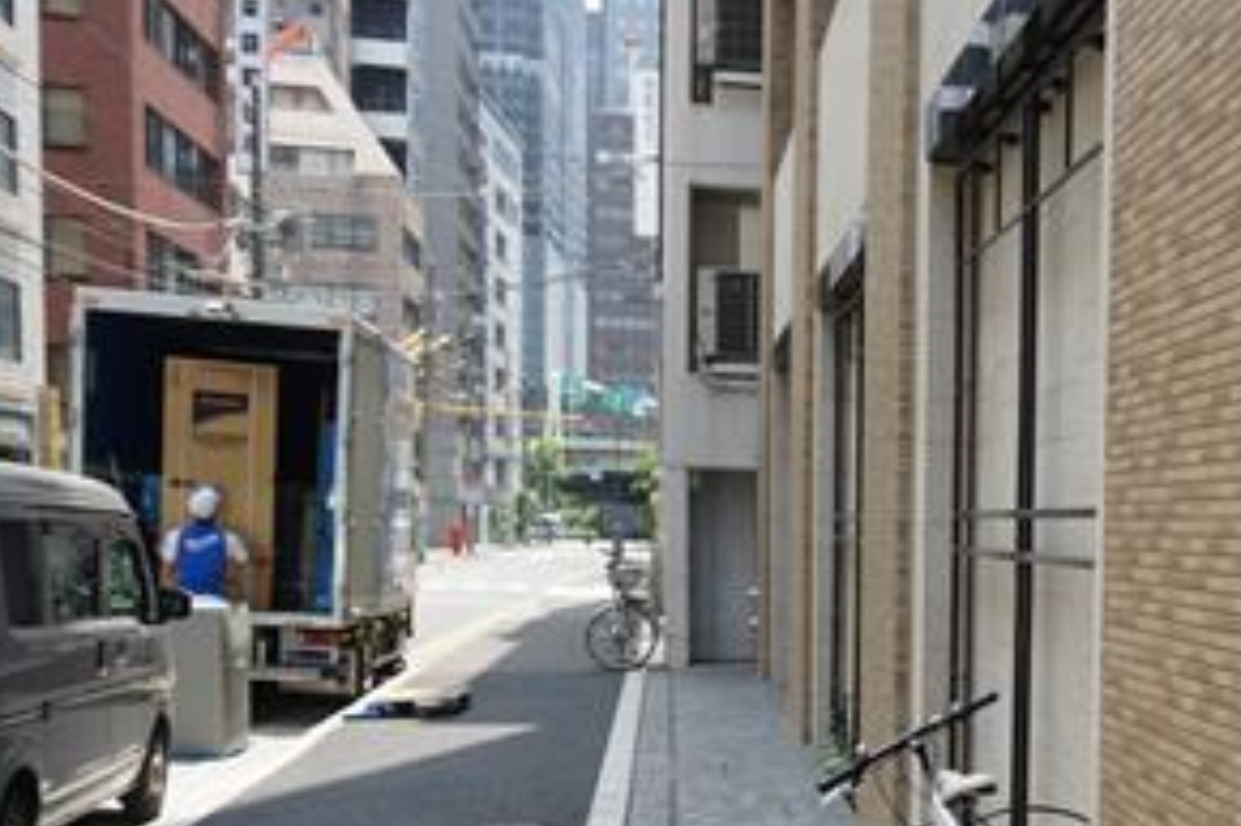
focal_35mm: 53
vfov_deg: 24.9
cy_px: 700
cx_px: 1241
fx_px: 1826
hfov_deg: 34.2
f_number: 7.1
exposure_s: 1/100
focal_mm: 16
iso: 100
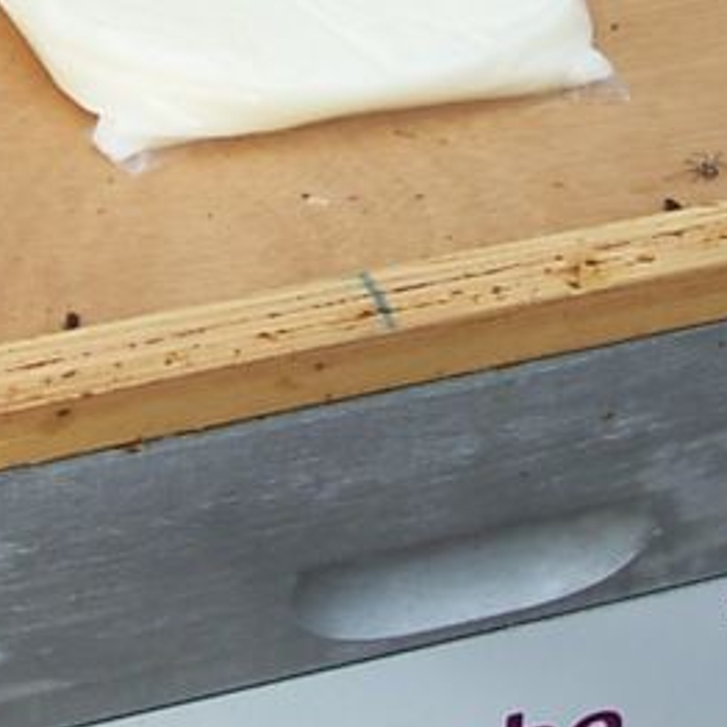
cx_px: 96
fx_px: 3588
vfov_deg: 11.5
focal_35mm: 151
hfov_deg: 11.5
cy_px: 204
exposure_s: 1/278
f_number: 3.4
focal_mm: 9.4
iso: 80
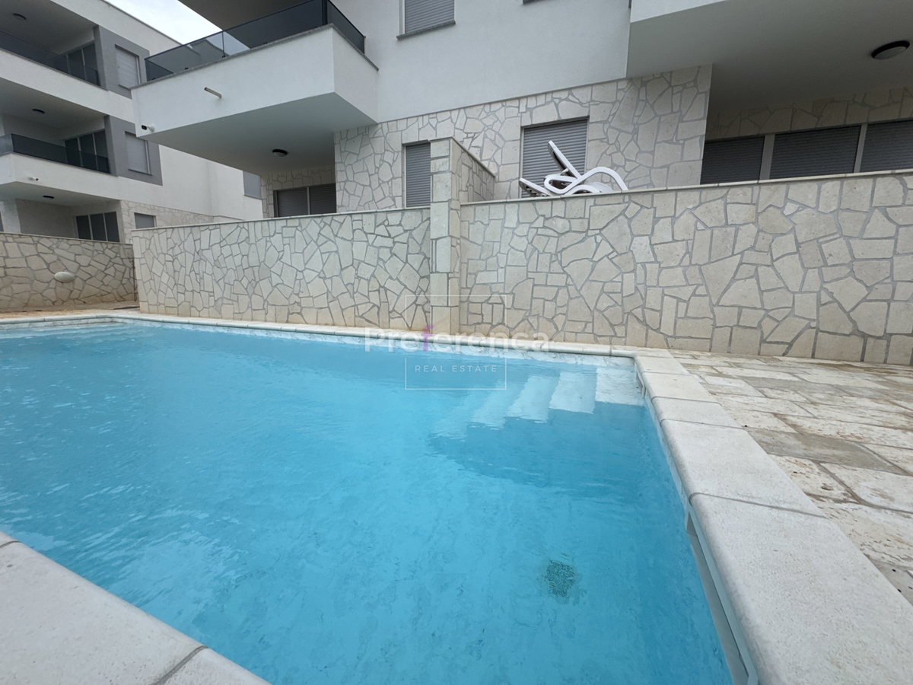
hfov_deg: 102.1
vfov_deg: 85.7
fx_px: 369
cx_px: 456
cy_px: 342
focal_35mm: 14
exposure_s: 1/2083
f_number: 2.2
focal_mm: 2.22
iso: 50
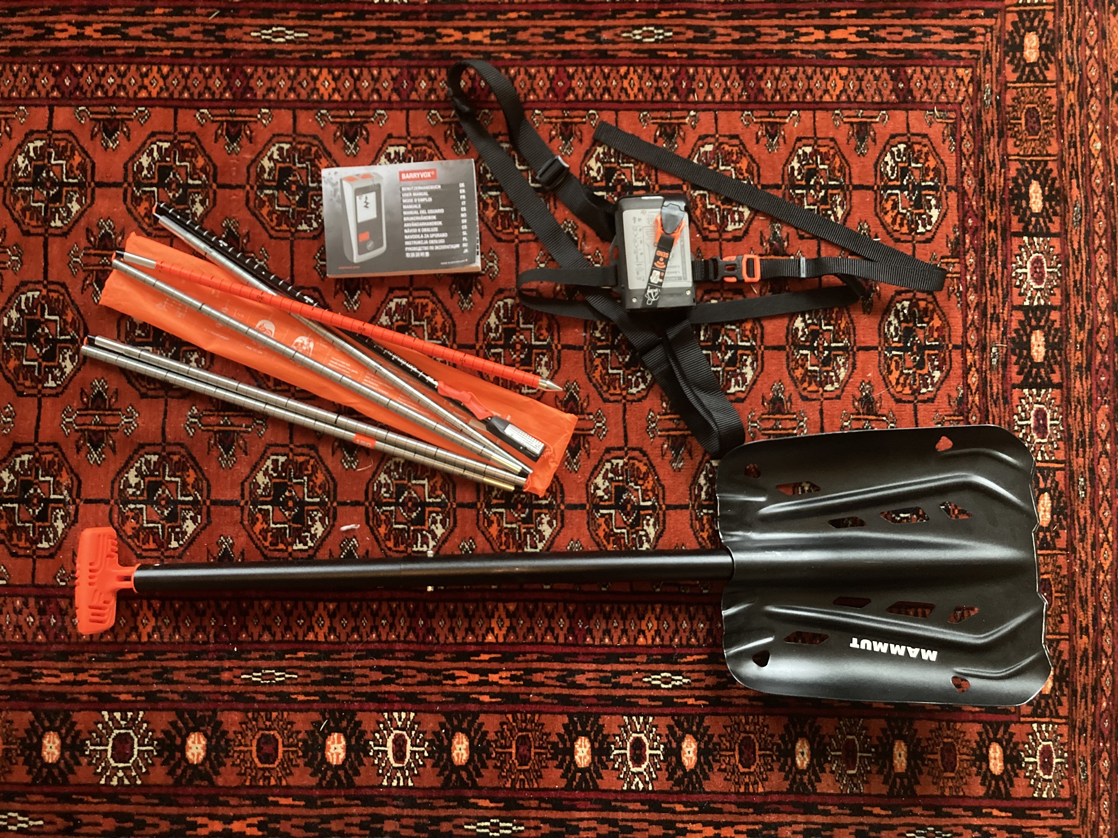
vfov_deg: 49.7
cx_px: 559
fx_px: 904
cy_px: 419
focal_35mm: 28
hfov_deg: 63.4
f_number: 1.8
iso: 640
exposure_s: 1/24
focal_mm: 3.99
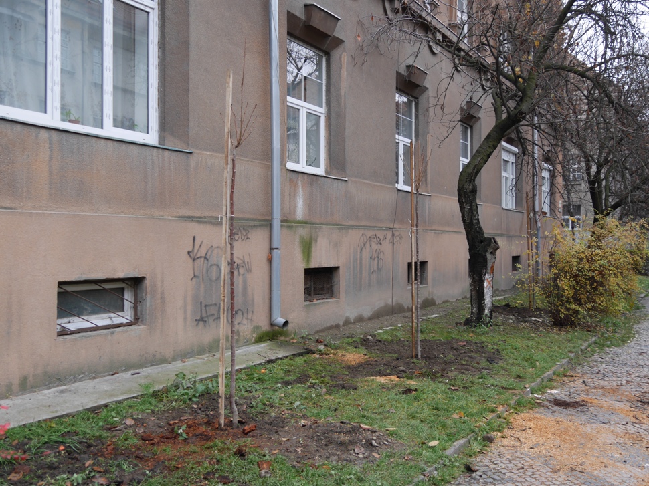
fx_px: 637
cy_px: 243
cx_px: 324
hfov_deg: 54.0
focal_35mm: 34
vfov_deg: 41.8
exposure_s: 1/80
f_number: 3.7
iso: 200
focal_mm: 17
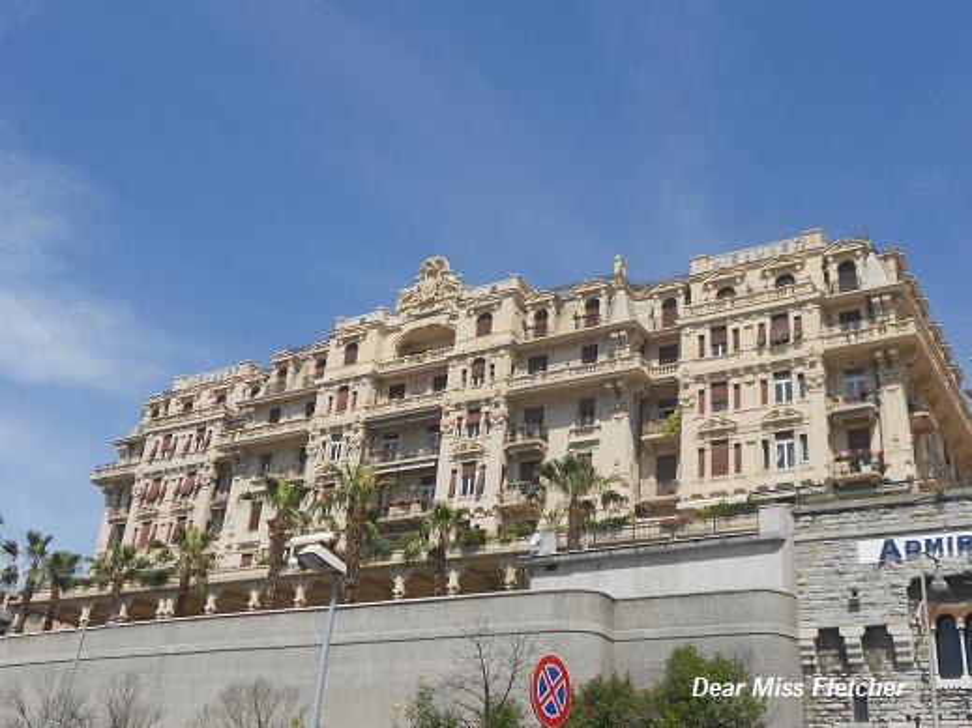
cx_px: 486
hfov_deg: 50.1
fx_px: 1039
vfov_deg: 38.7
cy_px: 364
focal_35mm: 37
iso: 80
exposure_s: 1/1000
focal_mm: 6.7
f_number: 3.9
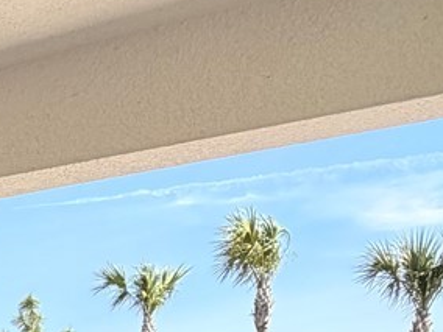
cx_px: -398
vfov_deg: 16.0
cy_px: 588
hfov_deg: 18.3
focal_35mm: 79
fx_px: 1011
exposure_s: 1/770
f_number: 2.2
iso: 40
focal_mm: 2.22
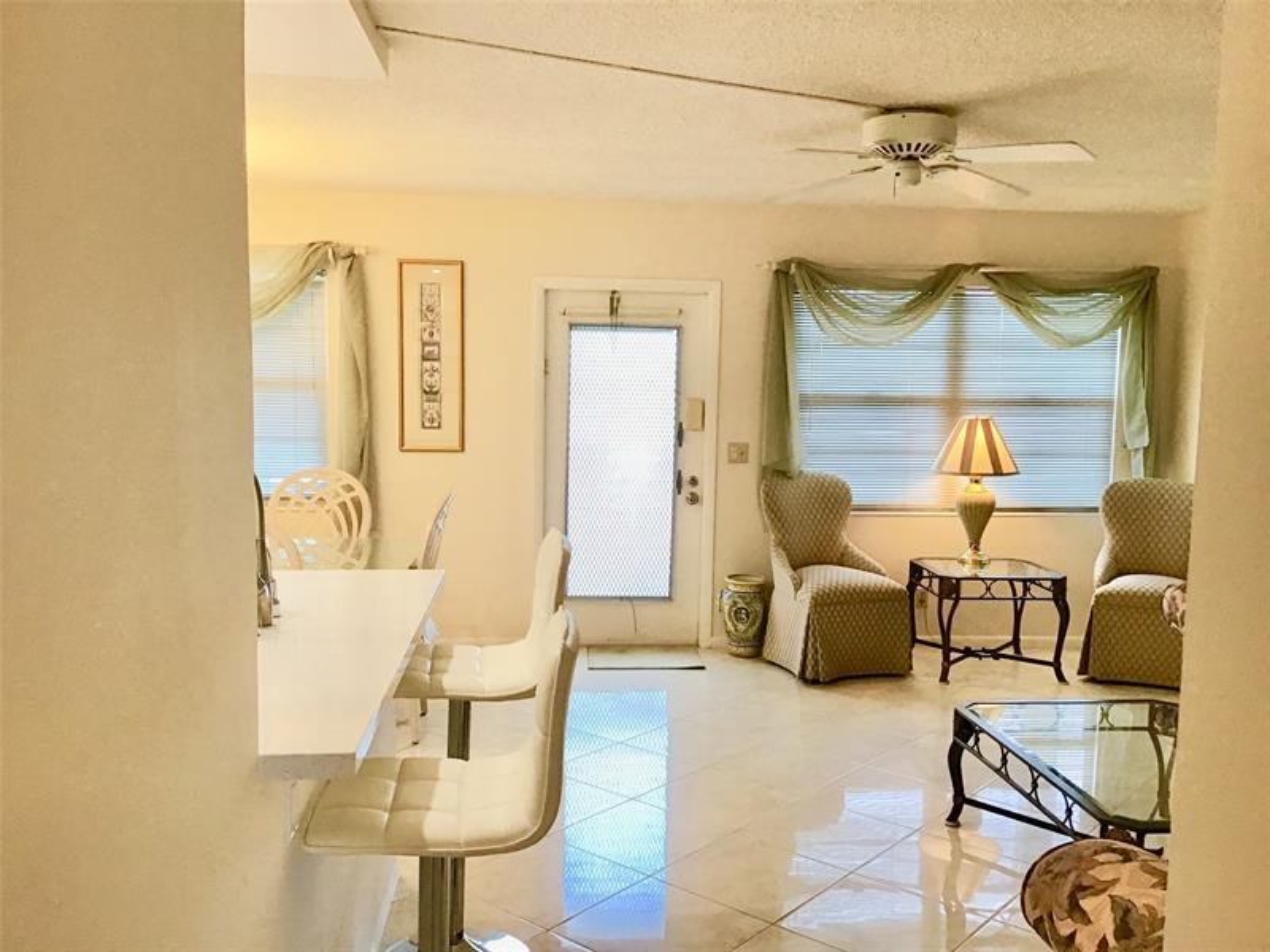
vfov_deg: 45.4
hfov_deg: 58.4
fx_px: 1137
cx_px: 635
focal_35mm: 31
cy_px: 476
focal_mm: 3.3
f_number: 2.4
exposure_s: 1/30
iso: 32
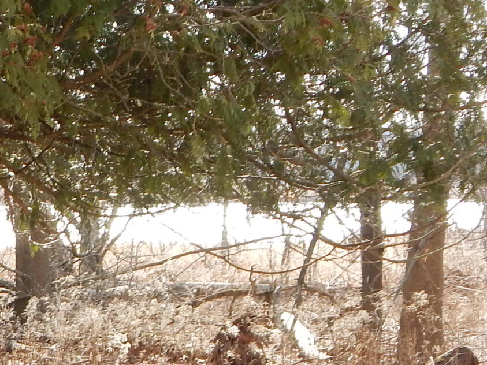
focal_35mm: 153
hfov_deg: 12.1
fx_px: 2152
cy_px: 389
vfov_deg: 9.6
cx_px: -321
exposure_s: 1/200
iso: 125
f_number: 3.6
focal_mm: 7.7
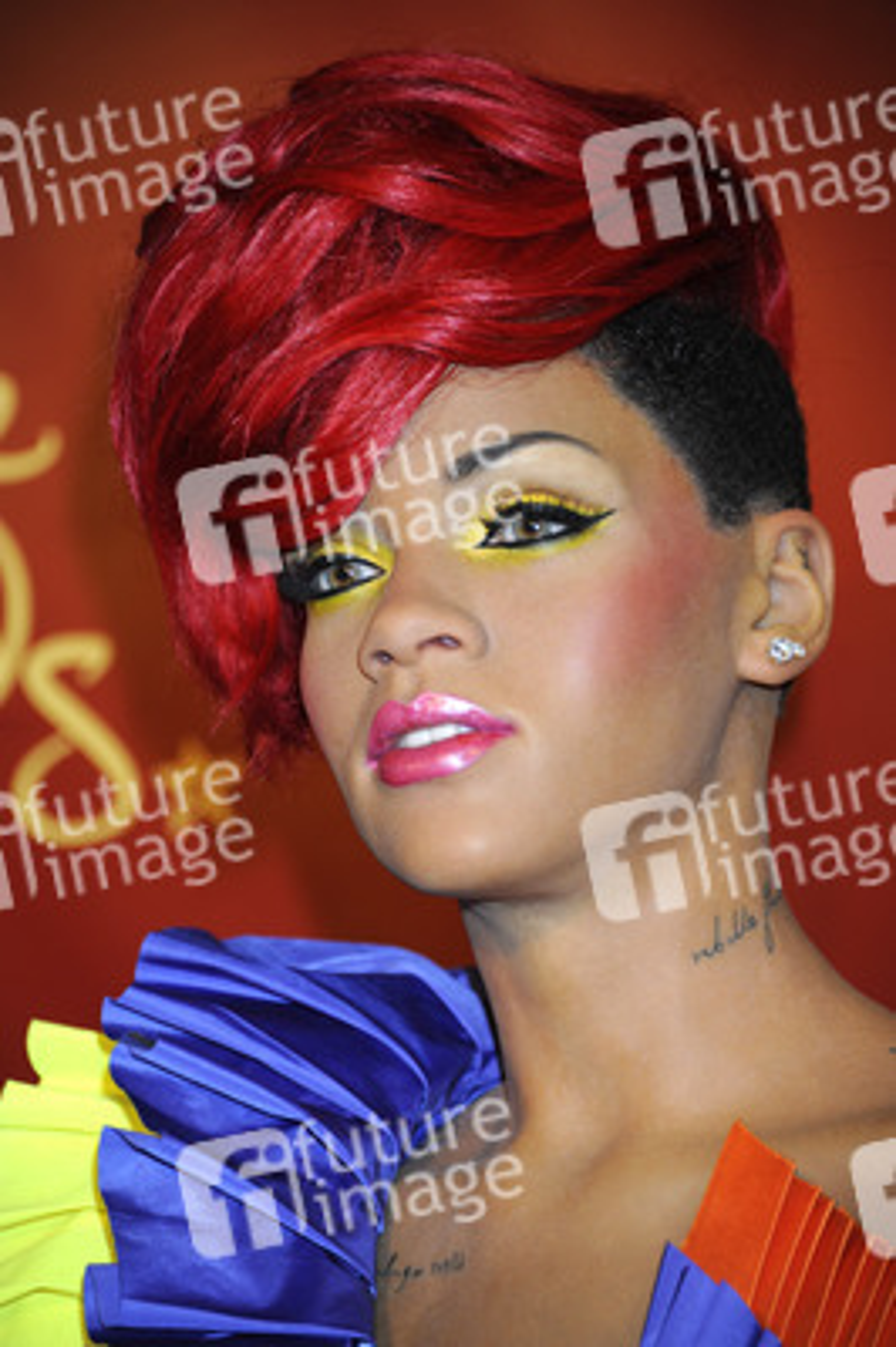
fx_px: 7853
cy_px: 674
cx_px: 448
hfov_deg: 6.5
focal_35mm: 210
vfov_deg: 9.8
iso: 1000
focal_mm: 210
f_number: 5.6
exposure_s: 1/125
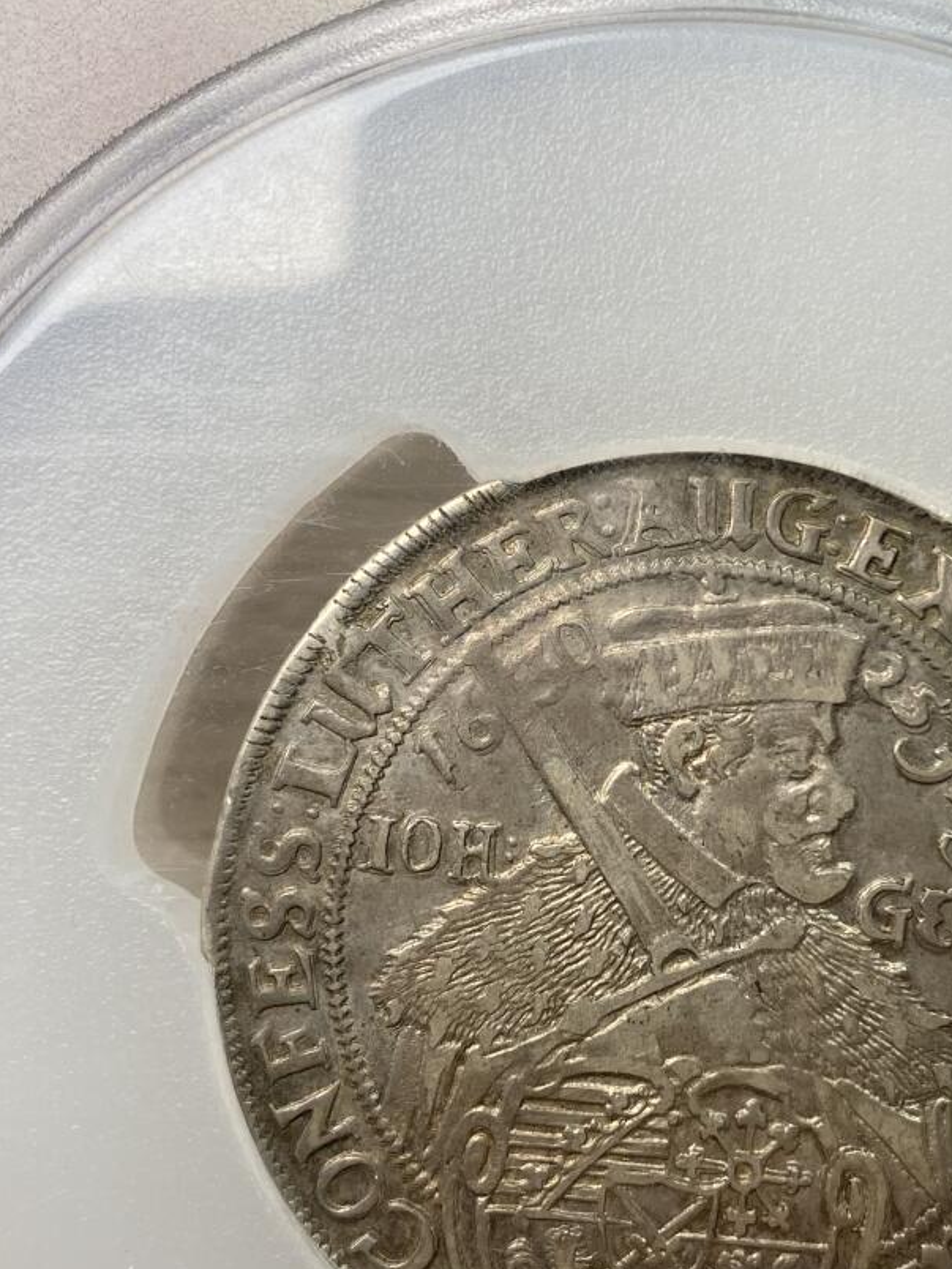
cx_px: 647
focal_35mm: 56
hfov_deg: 25.9
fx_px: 2053
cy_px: 587
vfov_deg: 34.3
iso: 32
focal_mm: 4.25
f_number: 1.8
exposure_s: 1/181
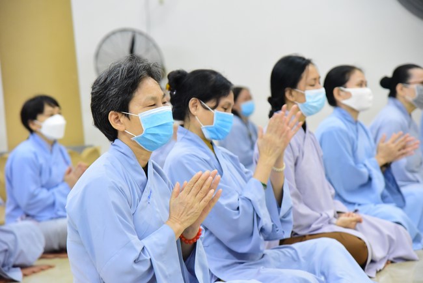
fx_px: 1234
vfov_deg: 13.1
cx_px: 212
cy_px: 142
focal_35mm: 105
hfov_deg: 19.4
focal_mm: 105
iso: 8000
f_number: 5
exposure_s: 1/100
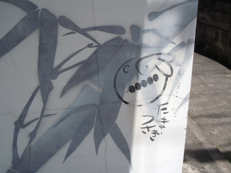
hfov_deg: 55.4
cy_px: 86
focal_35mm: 33
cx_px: 116
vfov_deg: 42.9
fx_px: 220
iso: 100
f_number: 4
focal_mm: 5.9
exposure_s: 1/800
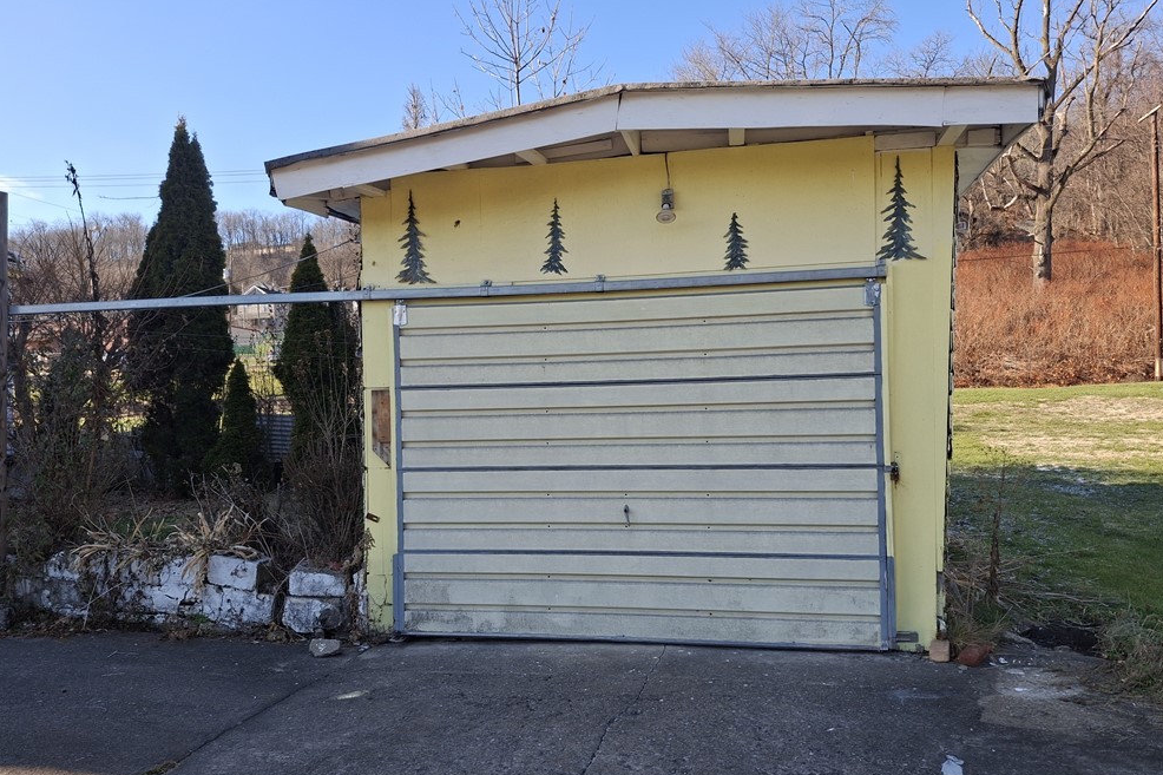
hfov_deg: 67.4
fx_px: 872
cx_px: 583
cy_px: 413
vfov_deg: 47.9
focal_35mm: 27
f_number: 1.8
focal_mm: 4.69
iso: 32
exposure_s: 1/867
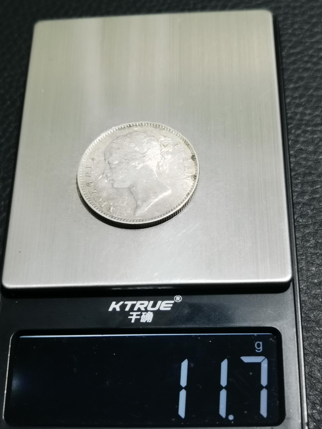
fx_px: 682
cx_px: 161
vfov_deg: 34.9
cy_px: 214
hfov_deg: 26.6
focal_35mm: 55
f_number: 1.9
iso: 160
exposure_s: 1/100
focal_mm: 6.67
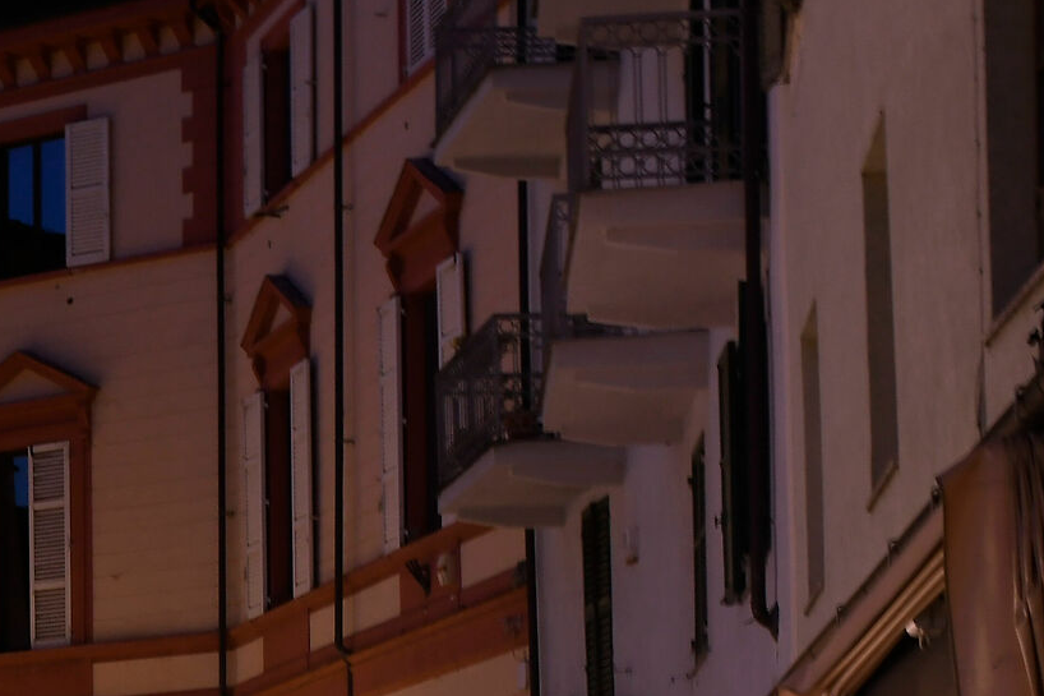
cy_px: 741
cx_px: -211
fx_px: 3827
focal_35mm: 132
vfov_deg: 10.3
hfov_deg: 15.0
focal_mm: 30
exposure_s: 1/2
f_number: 9
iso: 500
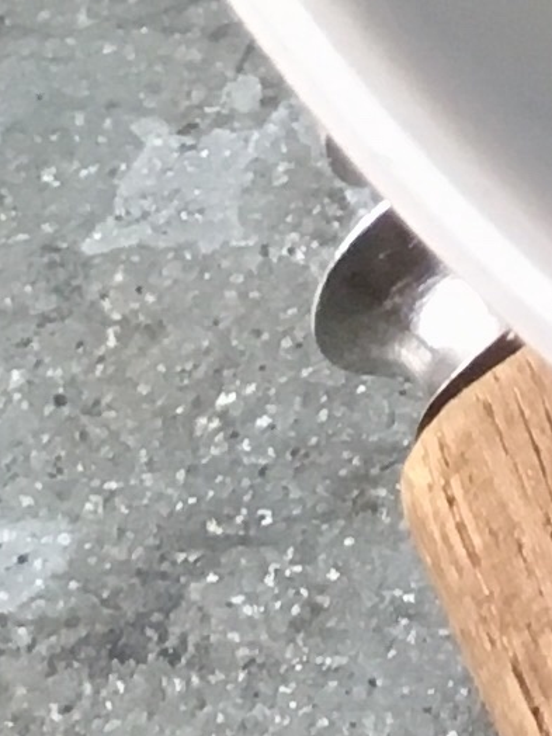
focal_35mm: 223
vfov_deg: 8.0
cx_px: 1663
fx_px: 4741
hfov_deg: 6.1
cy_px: -1169
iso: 64
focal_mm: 4.15
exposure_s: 1/33
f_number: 2.2
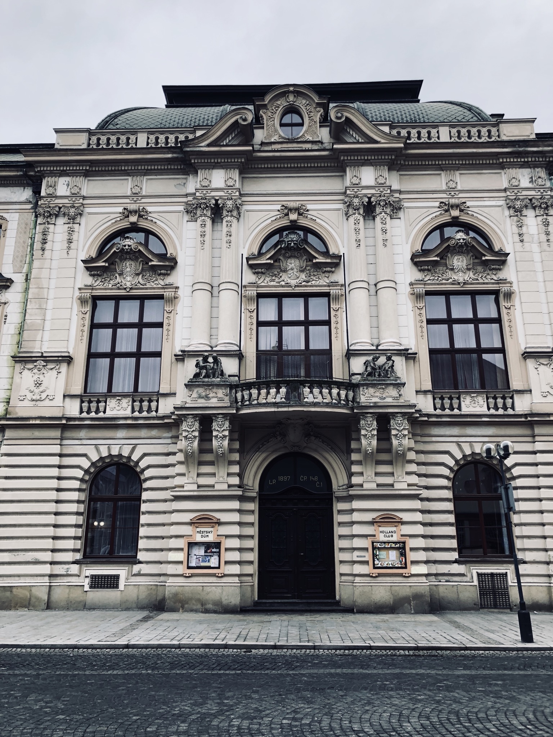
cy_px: 368
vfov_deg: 63.4
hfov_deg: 49.7
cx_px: 276
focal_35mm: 28
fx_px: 596
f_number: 1.8
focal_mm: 3.99
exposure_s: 1/209
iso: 20
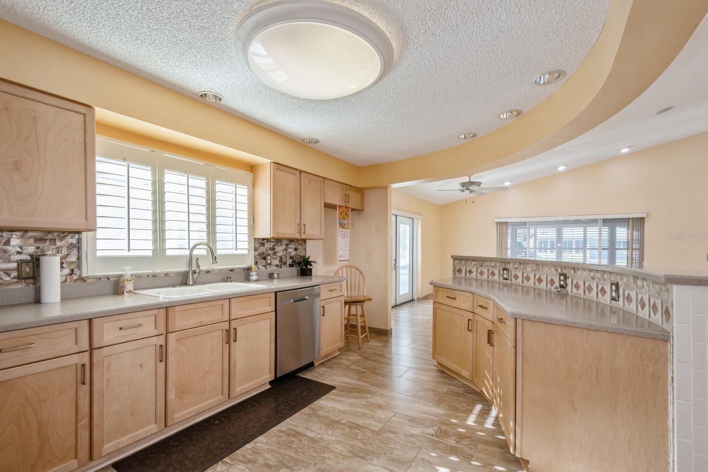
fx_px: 295
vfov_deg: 77.3
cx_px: 354
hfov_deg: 100.4
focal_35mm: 15
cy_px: 236
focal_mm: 10
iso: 200
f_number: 8
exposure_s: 1/25
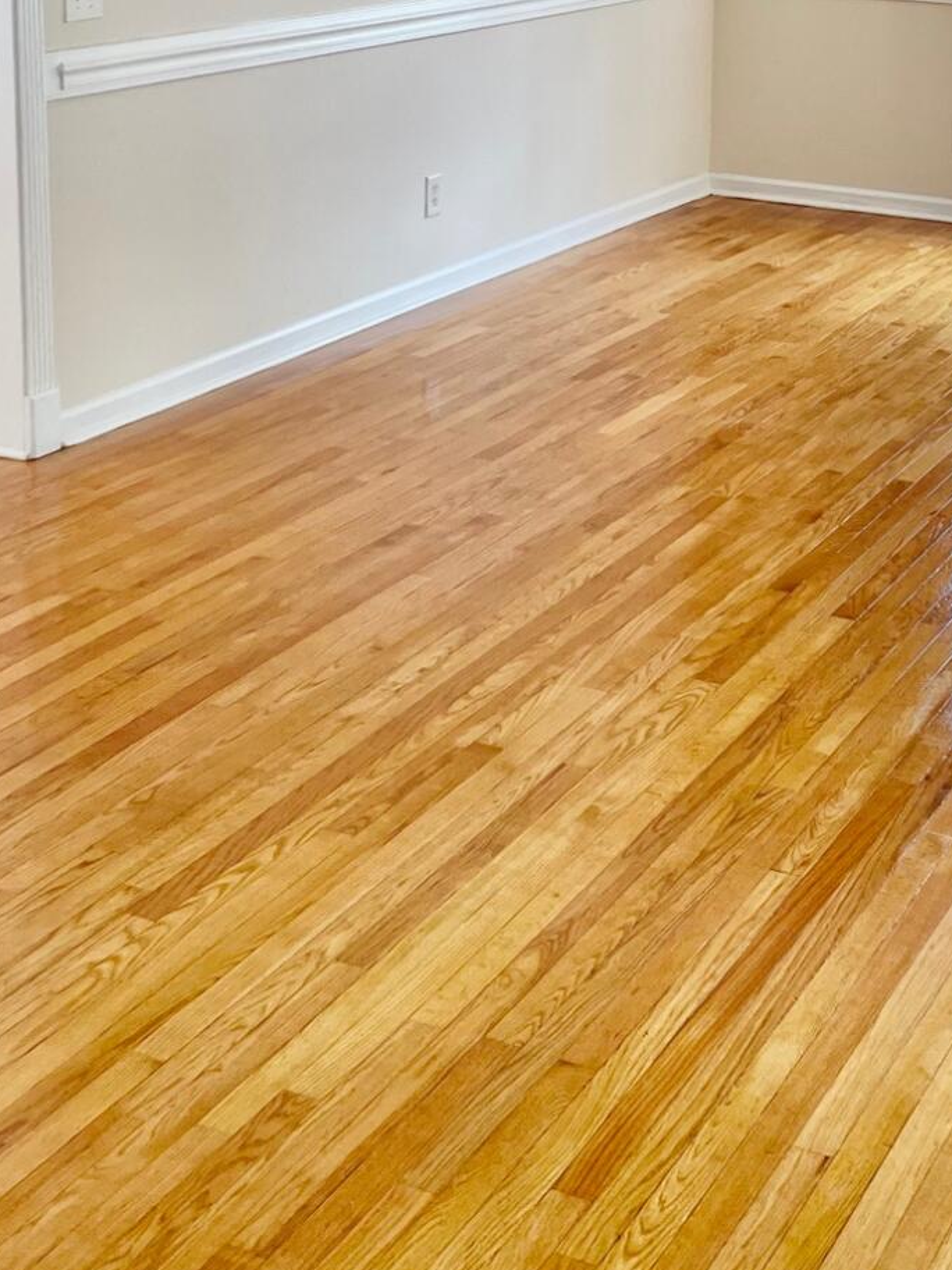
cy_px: 166
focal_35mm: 57
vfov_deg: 32.4
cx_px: 835
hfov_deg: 25.0
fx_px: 2090
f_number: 1.6
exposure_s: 1/120
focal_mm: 4.2
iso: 100
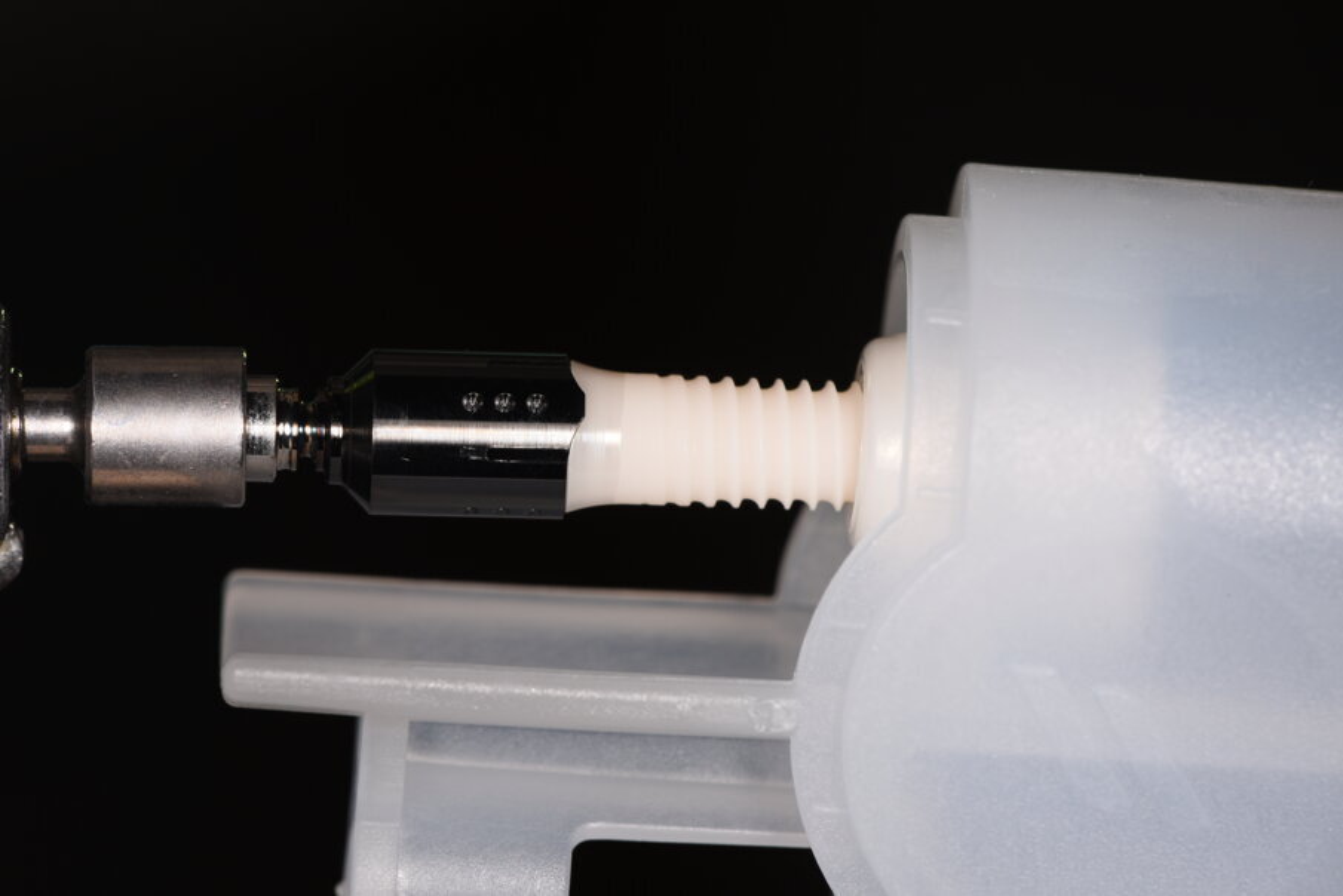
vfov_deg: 13.1
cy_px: 448
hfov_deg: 19.5
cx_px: 672
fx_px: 3918
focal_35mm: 105
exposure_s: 1/125
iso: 100
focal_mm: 105
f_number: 22
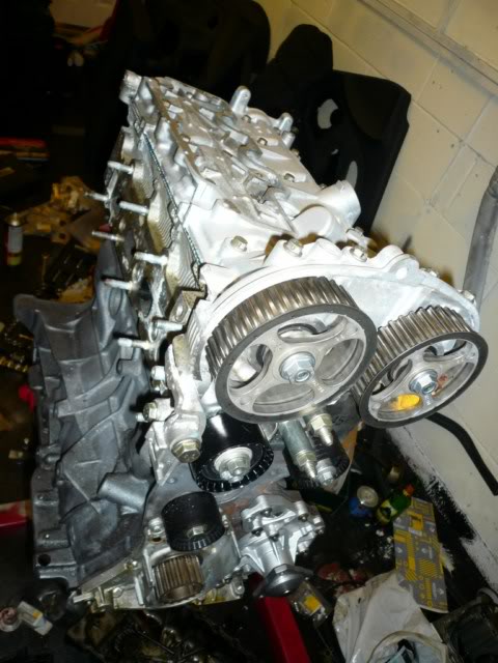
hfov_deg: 49.7
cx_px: 249
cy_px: 332
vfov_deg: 63.4
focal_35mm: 28
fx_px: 537
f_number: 2.8
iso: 100
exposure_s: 1/30
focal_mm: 4.6
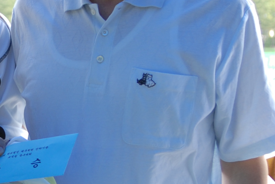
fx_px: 1234
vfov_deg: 8.5
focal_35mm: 161
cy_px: 161
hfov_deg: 12.5
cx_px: -30
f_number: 2.8
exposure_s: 1/125
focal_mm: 23
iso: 100
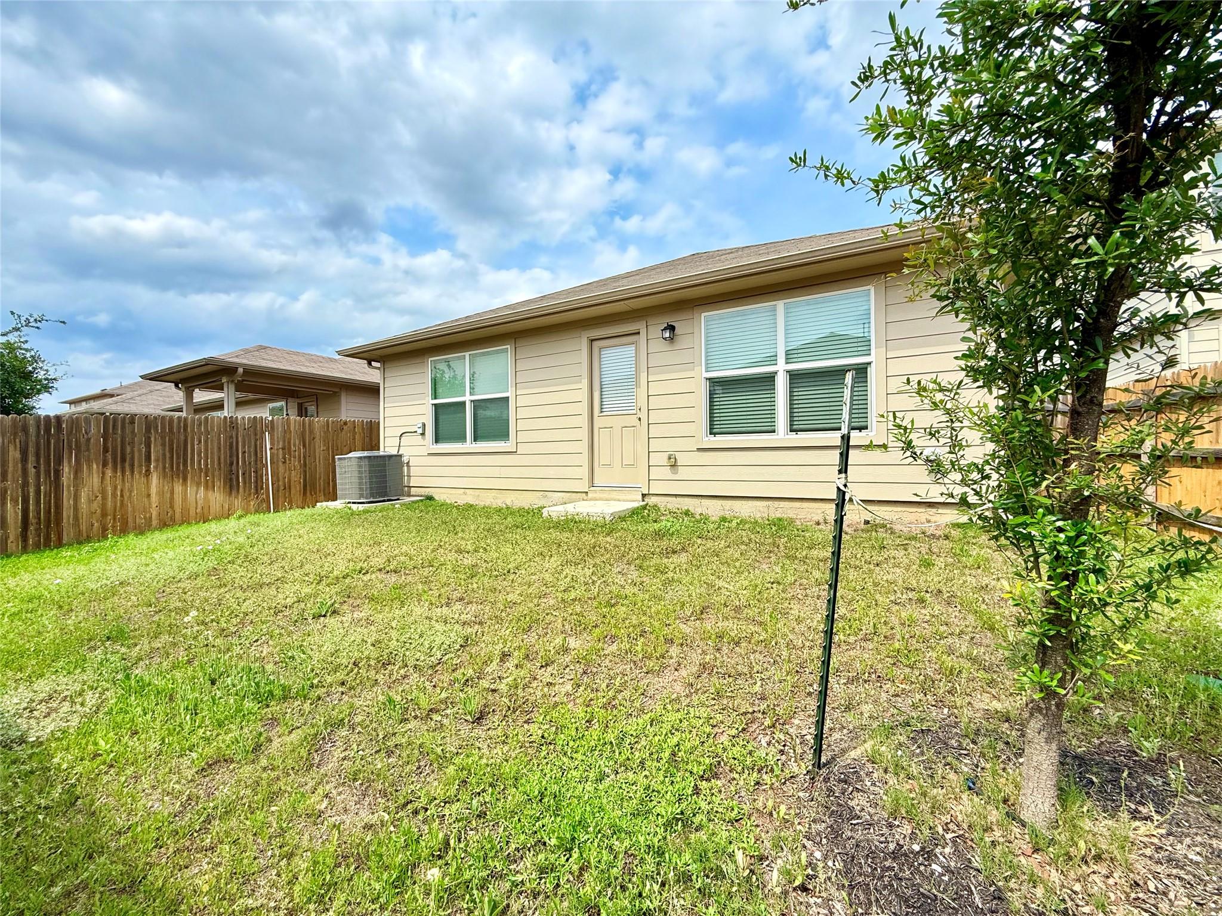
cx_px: 611
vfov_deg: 85.7
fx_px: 494
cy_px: 458
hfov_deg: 102.1
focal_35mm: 14
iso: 50
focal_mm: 2.22
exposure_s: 1/1613
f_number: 2.2
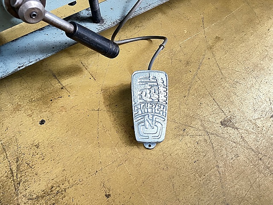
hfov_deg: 67.3
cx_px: 136
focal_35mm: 26
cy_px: 102
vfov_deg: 53.1
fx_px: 205
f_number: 1.5
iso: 1000
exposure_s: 1/30
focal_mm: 5.7
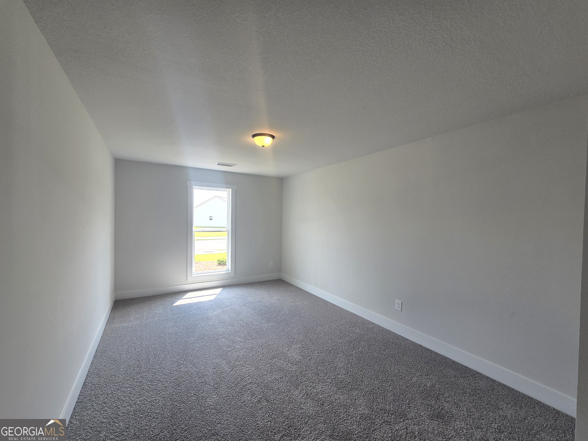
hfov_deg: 106.2
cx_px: 294
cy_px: 220
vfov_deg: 89.9
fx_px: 221
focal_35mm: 13
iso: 64
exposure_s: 1/120
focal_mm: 2.2
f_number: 2.2
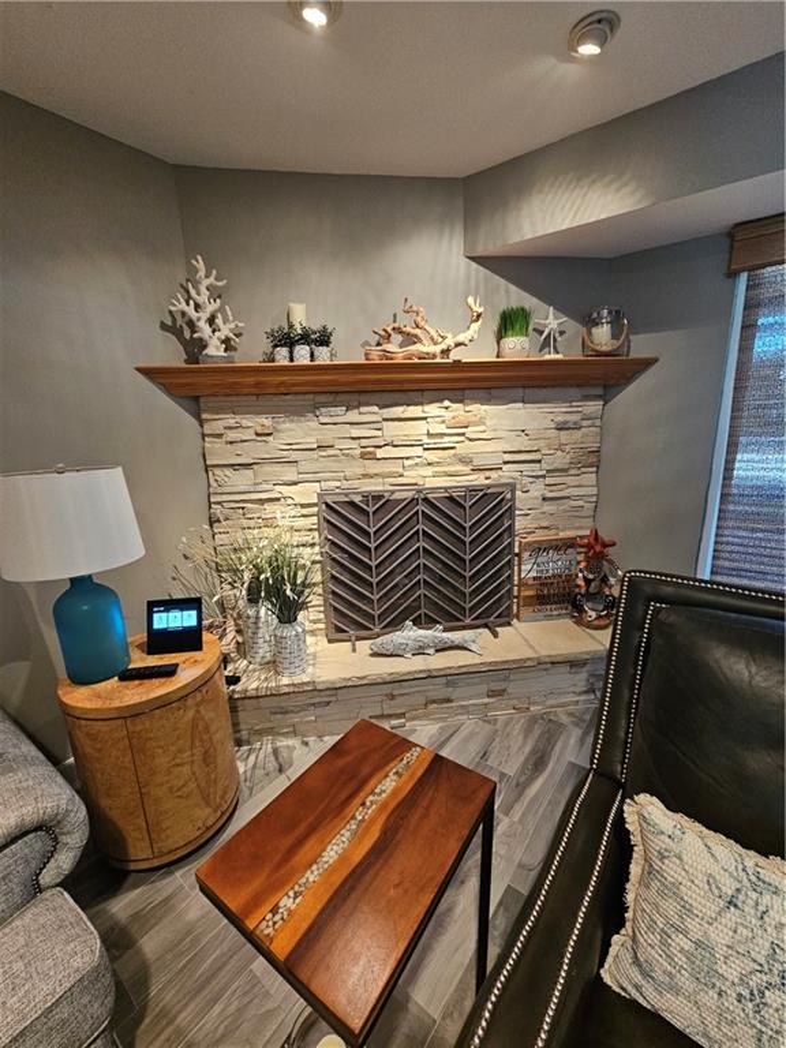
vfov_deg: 106.2
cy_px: 524
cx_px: 393
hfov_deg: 89.9
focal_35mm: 13
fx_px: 394
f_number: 2.2
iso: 400
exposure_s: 1/60
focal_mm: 2.2
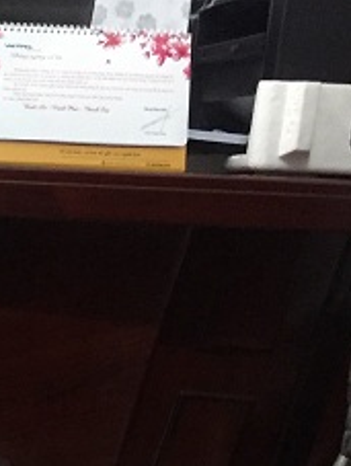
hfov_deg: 13.3
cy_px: 472
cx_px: -257
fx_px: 1375
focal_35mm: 102
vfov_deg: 18.7
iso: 250
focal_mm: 4.15
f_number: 2.2
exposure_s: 1/17
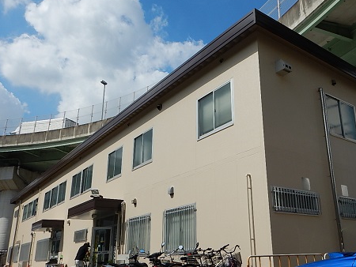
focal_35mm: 32
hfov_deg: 56.2
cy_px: 141
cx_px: 218
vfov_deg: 44.2
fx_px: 329
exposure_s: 1/400
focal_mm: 4.3
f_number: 8.2
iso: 125
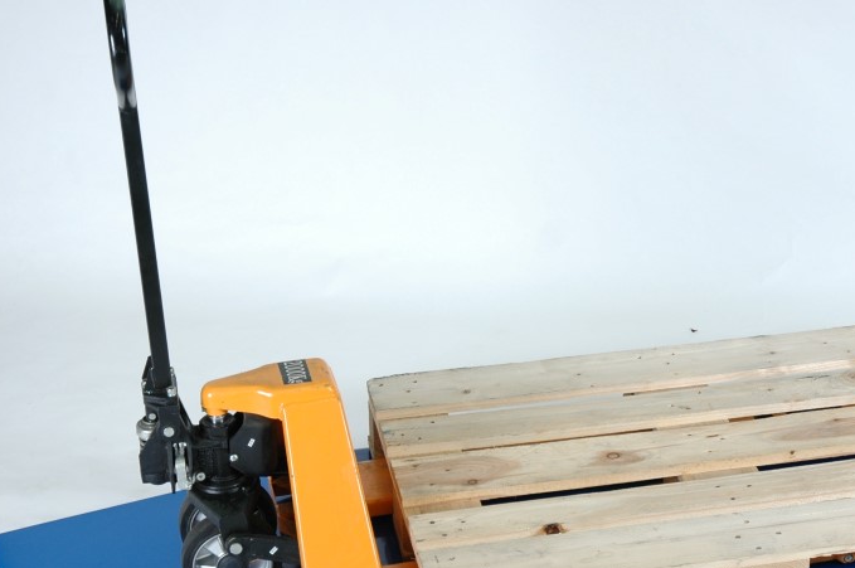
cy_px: 332
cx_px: 532
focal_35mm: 97
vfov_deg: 14.1
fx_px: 2301
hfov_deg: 21.0
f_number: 4.5
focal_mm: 38
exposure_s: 1/60
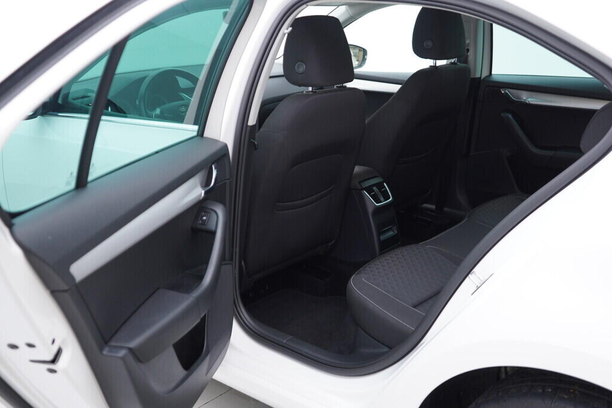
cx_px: 306
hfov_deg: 53.1
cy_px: 204
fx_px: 612
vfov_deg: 36.9
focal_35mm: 36
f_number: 2.8
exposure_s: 1/40
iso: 125
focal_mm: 24
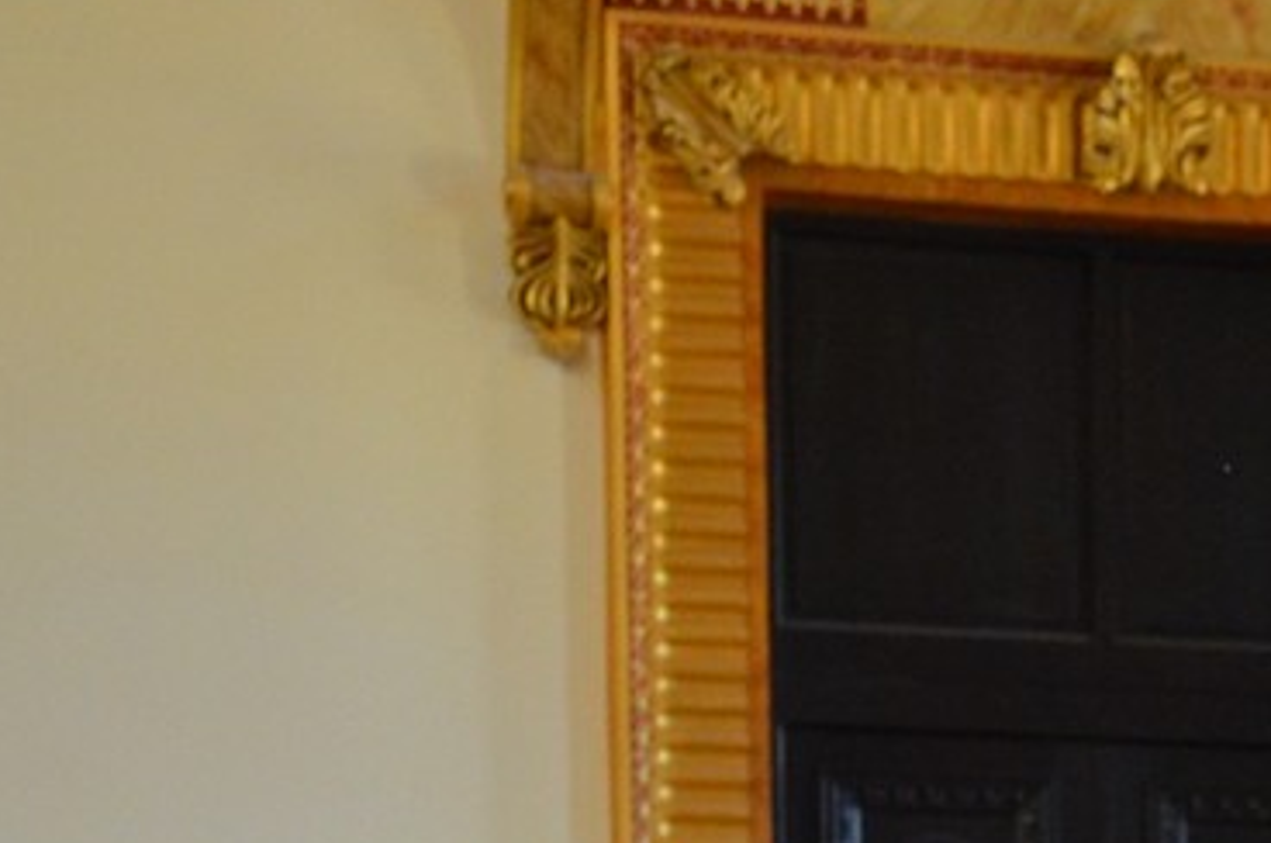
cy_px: 1976
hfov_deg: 8.5
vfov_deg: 5.6
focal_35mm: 234
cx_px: 2338
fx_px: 8247
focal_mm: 30
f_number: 4
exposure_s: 1/60
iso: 800
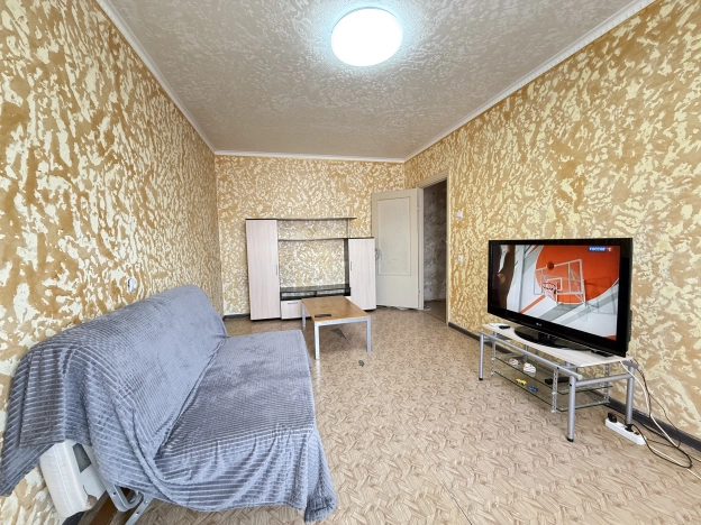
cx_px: 350
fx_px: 284
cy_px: 262
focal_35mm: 14
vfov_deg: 85.7
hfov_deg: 102.1
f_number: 2.2
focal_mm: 2.22
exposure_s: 1/60
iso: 400
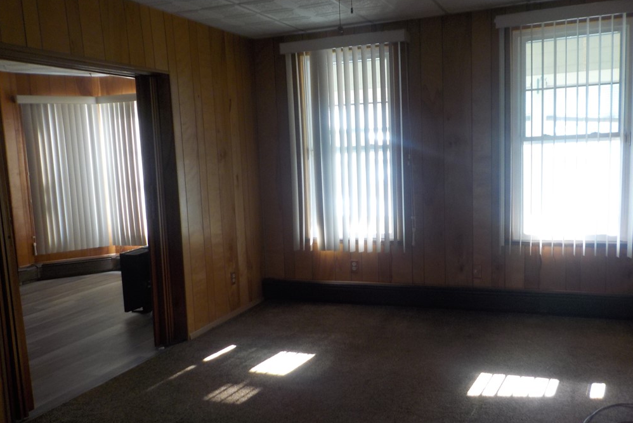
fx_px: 563
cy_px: 225
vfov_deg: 41.1
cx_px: 322
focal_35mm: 32
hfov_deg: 58.7
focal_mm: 4.1
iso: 125
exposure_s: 1/30
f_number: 3.3
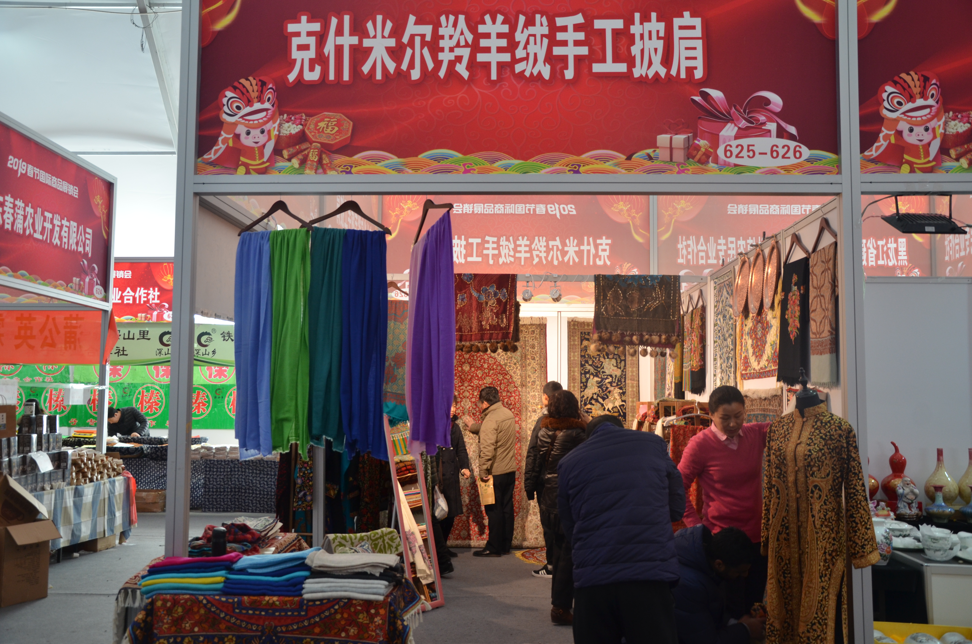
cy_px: 322
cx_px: 486
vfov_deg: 36.7
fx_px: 970
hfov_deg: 53.2
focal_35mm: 36
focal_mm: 24
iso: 400
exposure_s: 1/80
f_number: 4.5
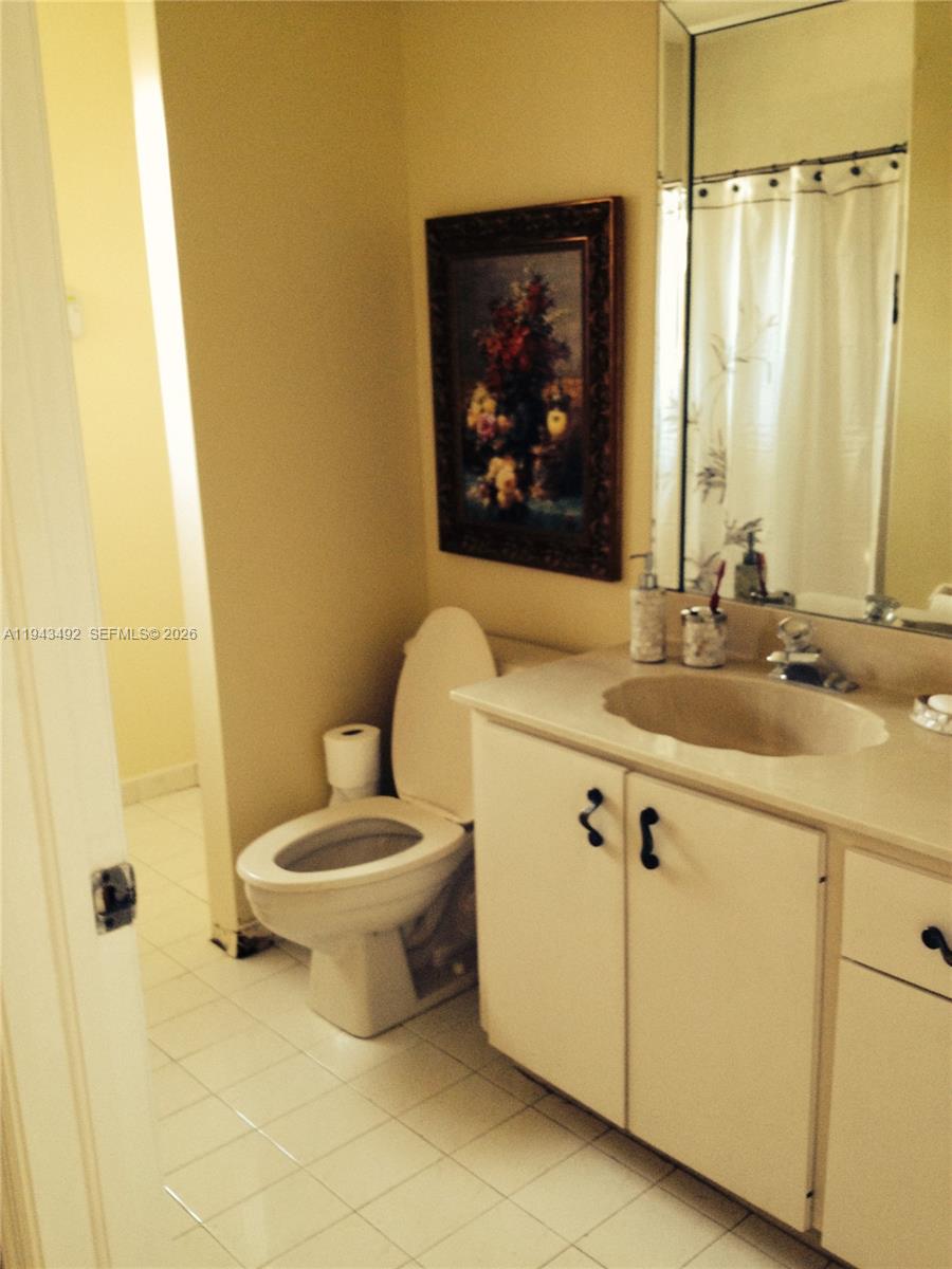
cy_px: 634
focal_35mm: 35
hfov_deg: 40.7
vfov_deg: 52.6
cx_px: 476
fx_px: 1283
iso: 160
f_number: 2.4
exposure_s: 1/20
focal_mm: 4.28
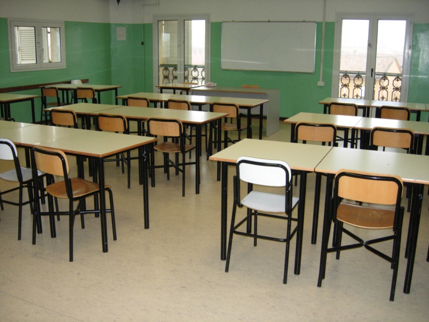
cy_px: 161
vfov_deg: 39.6
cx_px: 214
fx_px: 446
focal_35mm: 36
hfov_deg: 51.4
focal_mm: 7.5
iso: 200
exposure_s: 1/181
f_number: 2.7
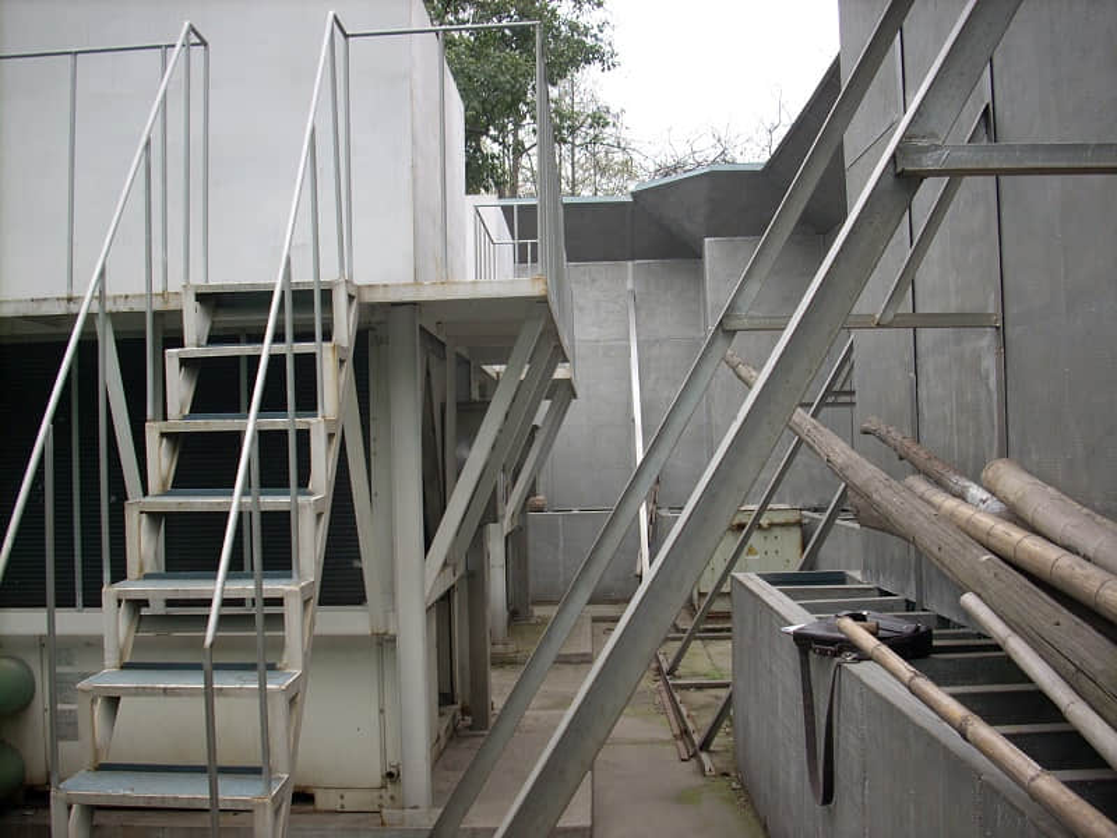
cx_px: 558
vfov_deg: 38.7
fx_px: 1194
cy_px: 419
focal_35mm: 37
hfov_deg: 50.1
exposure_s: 1/185
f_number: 2.8
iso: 64
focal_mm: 6.2
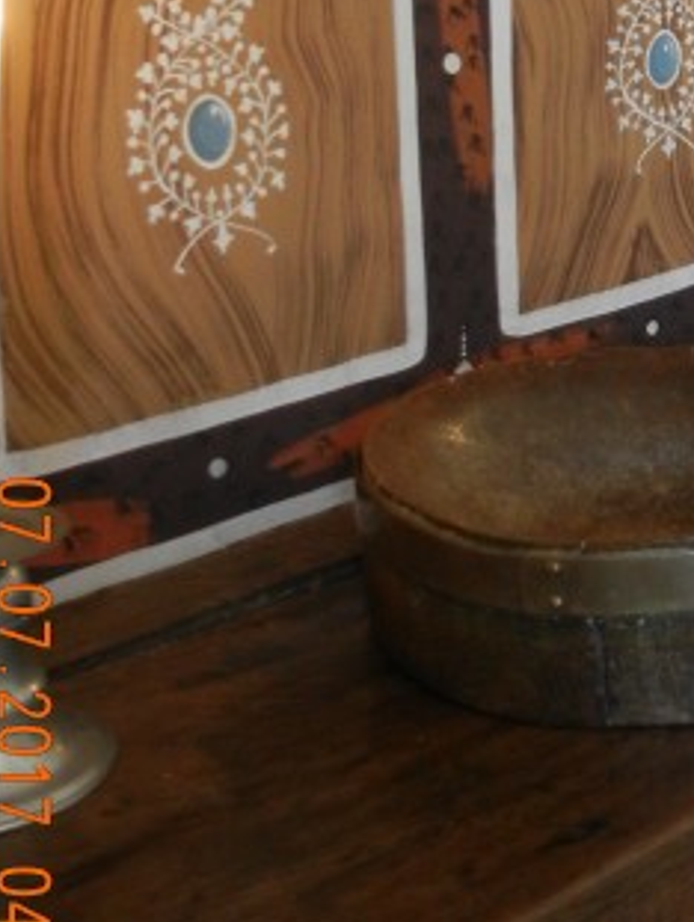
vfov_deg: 25.2
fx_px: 1974
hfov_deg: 19.4
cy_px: 39
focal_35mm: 74
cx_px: 700
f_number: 3.5
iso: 400
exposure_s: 1/16
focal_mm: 5.4
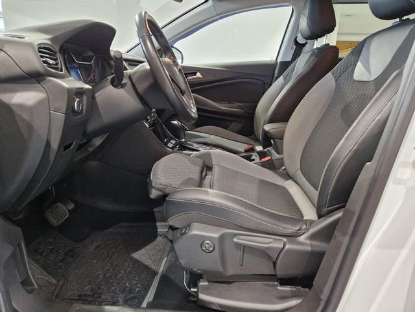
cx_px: 208
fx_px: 276
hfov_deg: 73.9
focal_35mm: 23
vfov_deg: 58.9
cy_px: 156
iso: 800
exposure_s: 1/100
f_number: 1.8
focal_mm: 5.4
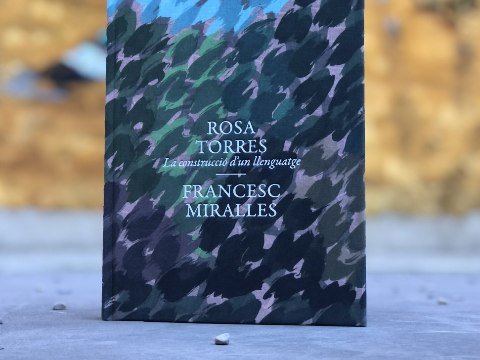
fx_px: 860
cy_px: 175
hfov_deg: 31.2
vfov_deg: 23.6
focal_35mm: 62
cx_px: 232
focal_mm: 6.6
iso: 64
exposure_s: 1/30
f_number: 2.8
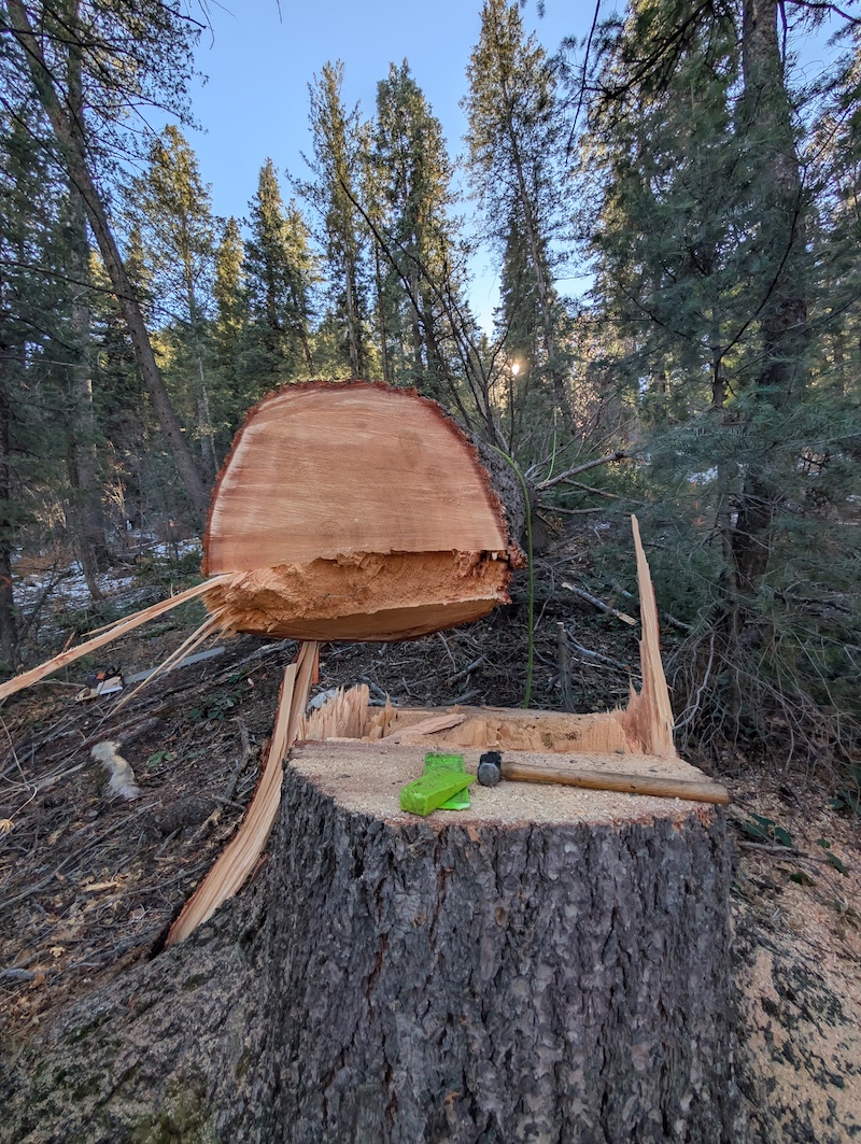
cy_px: 572
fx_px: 397
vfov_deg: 110.5
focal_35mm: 12
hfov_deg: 94.6
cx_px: 430
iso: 50
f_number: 1.7
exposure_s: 1/748
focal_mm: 2.02
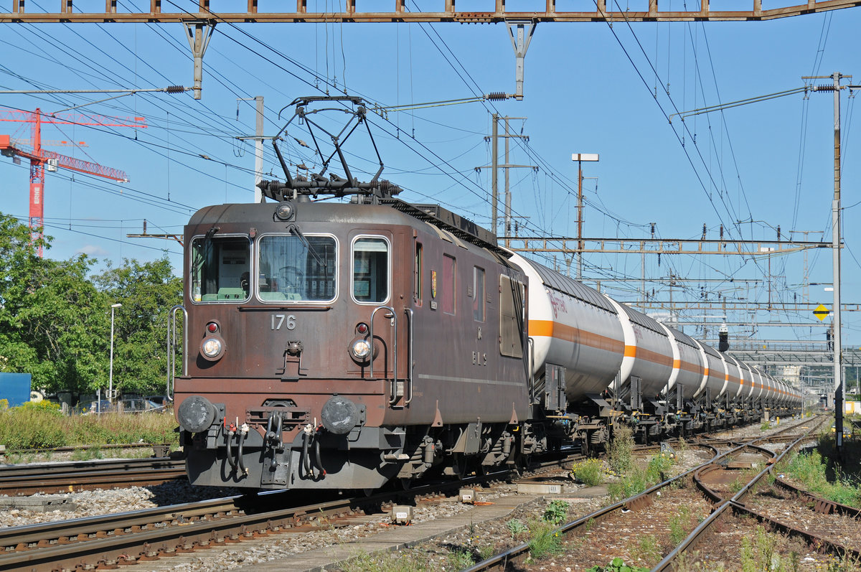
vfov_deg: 13.0
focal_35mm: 105
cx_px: 430
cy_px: 286
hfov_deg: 19.5
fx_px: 2508
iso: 200
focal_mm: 70
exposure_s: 1/1000
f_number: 6.3
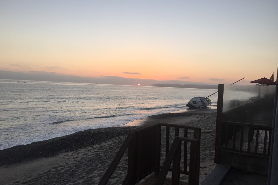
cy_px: 98
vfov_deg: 42.3
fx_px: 239
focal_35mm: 31
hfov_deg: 60.3
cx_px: 139
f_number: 2.2
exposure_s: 1/227
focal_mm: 4.15
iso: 32
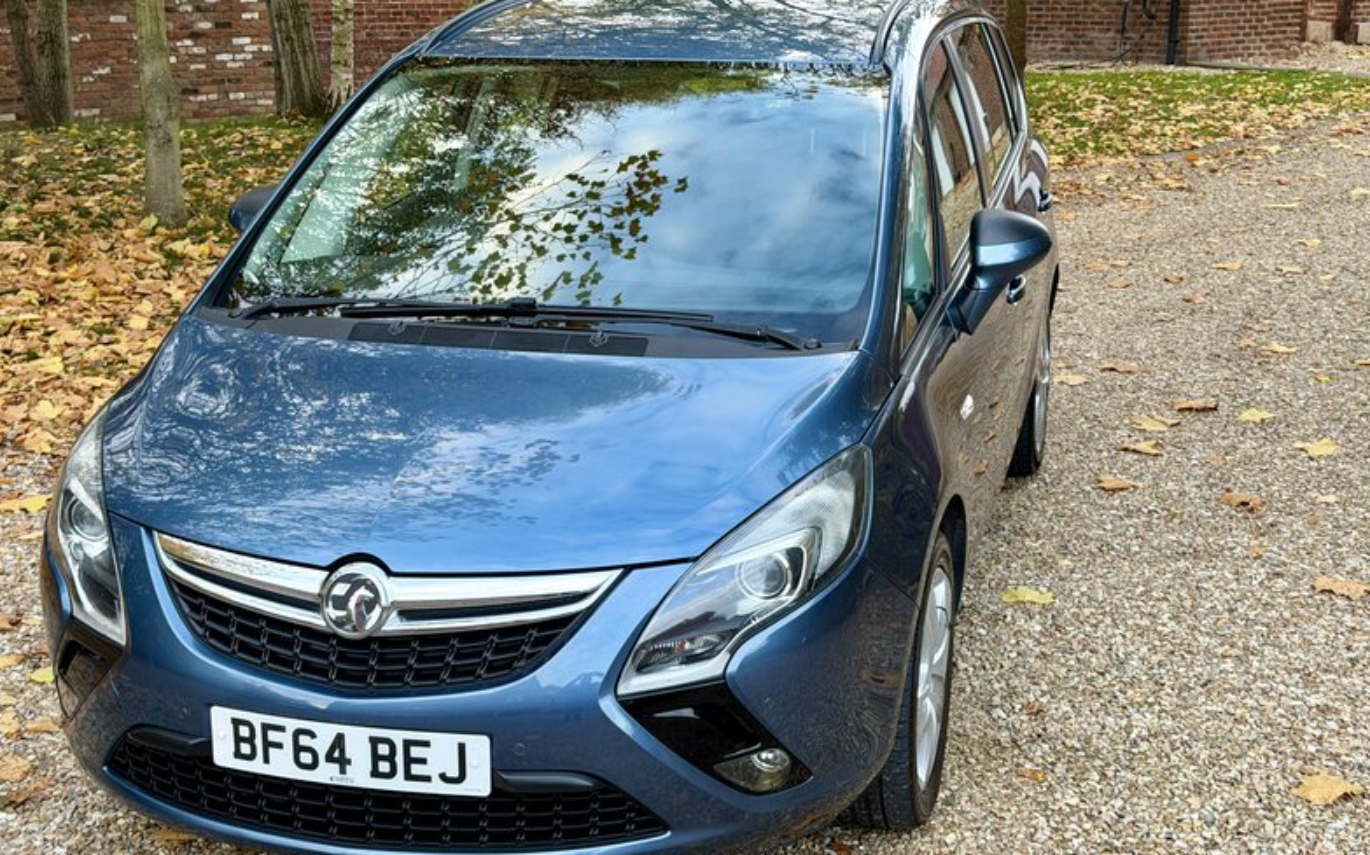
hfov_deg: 38.9
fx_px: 1941
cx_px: 672
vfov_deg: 24.8
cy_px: 493
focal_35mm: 52
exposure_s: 1/71
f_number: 1.78
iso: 100
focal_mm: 6.76
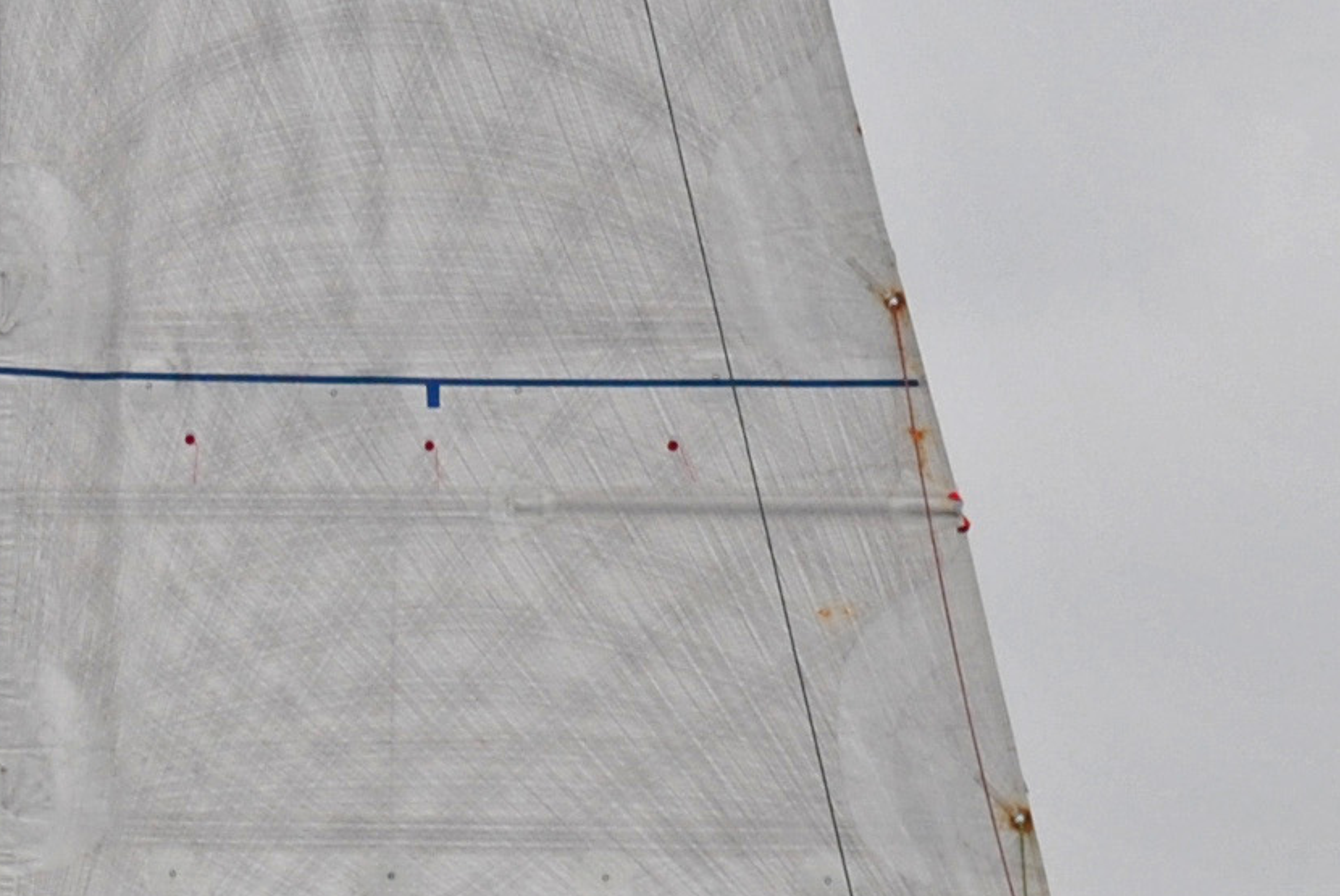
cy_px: 284
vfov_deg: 3.2
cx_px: 260
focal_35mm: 434
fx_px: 16168
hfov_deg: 4.7
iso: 160
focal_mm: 62
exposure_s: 1/500
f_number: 5.6
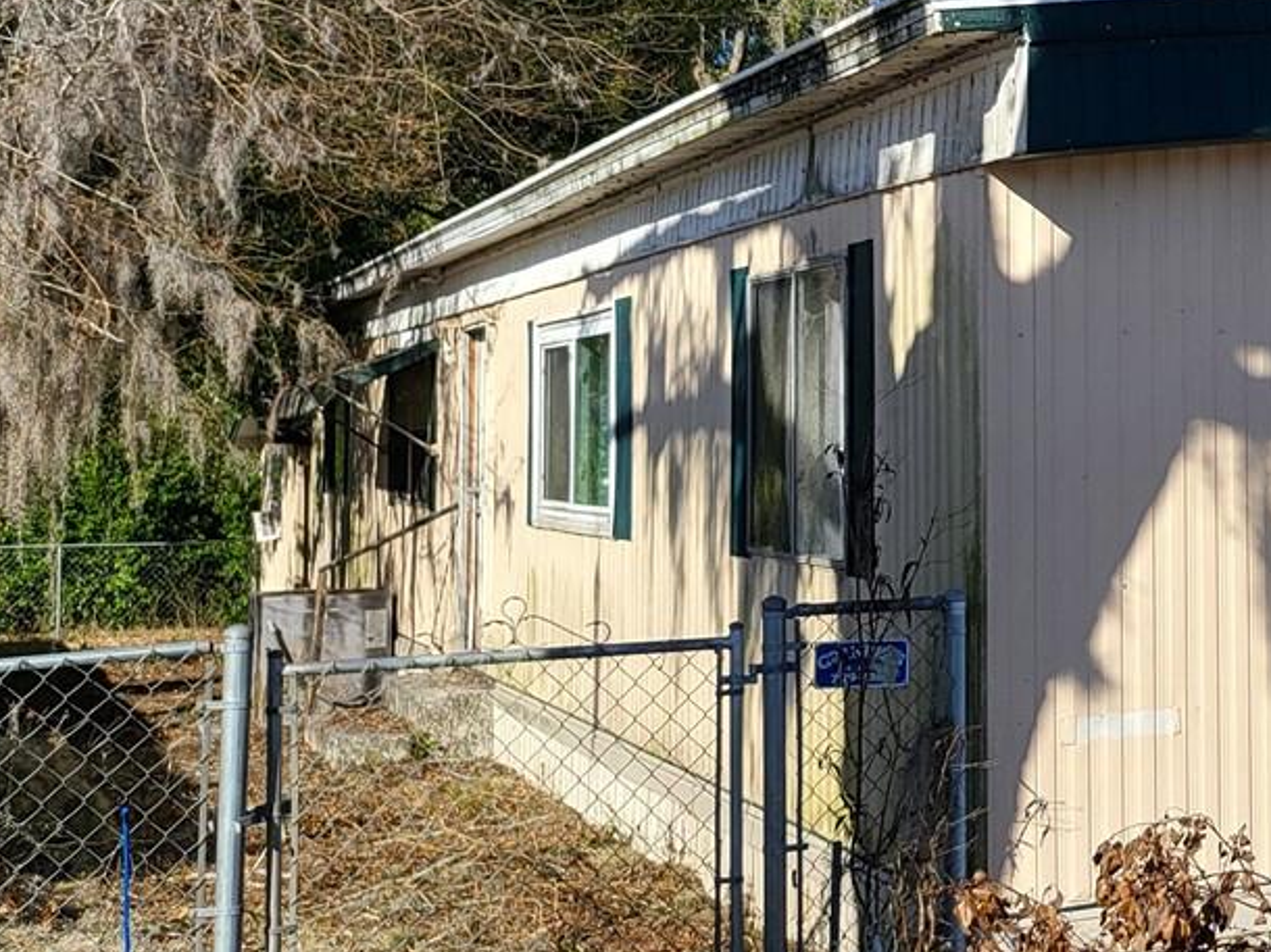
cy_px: 323
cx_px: 1381
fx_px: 2312
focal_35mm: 63
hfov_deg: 28.1
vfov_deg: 23.2
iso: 40
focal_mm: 5
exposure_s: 1/2352
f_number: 1.8
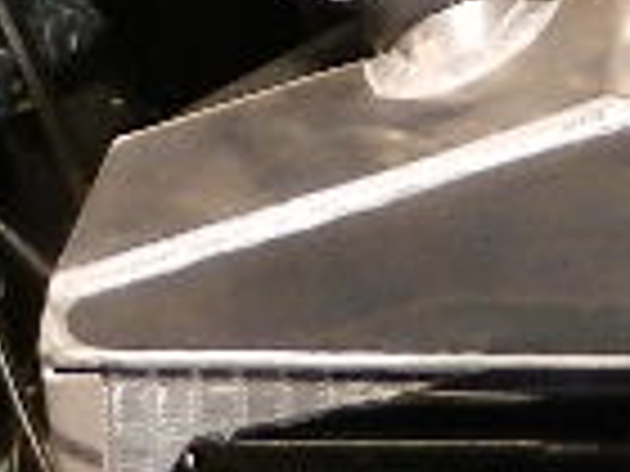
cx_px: 850
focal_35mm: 183
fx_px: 3331
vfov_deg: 7.3
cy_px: -890
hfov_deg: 10.5
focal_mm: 4.5
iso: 400
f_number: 3.5
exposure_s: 1/20
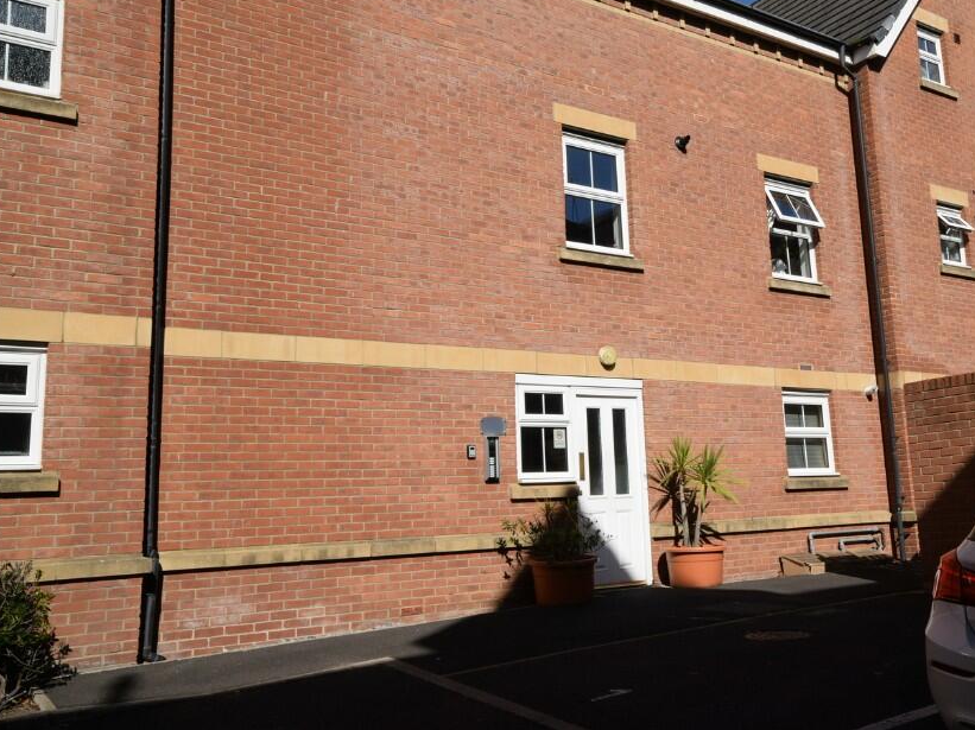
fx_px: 1014
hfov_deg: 51.0
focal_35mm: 36
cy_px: 329
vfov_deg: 39.6
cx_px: 591
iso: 250
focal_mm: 20
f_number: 19
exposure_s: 1/350
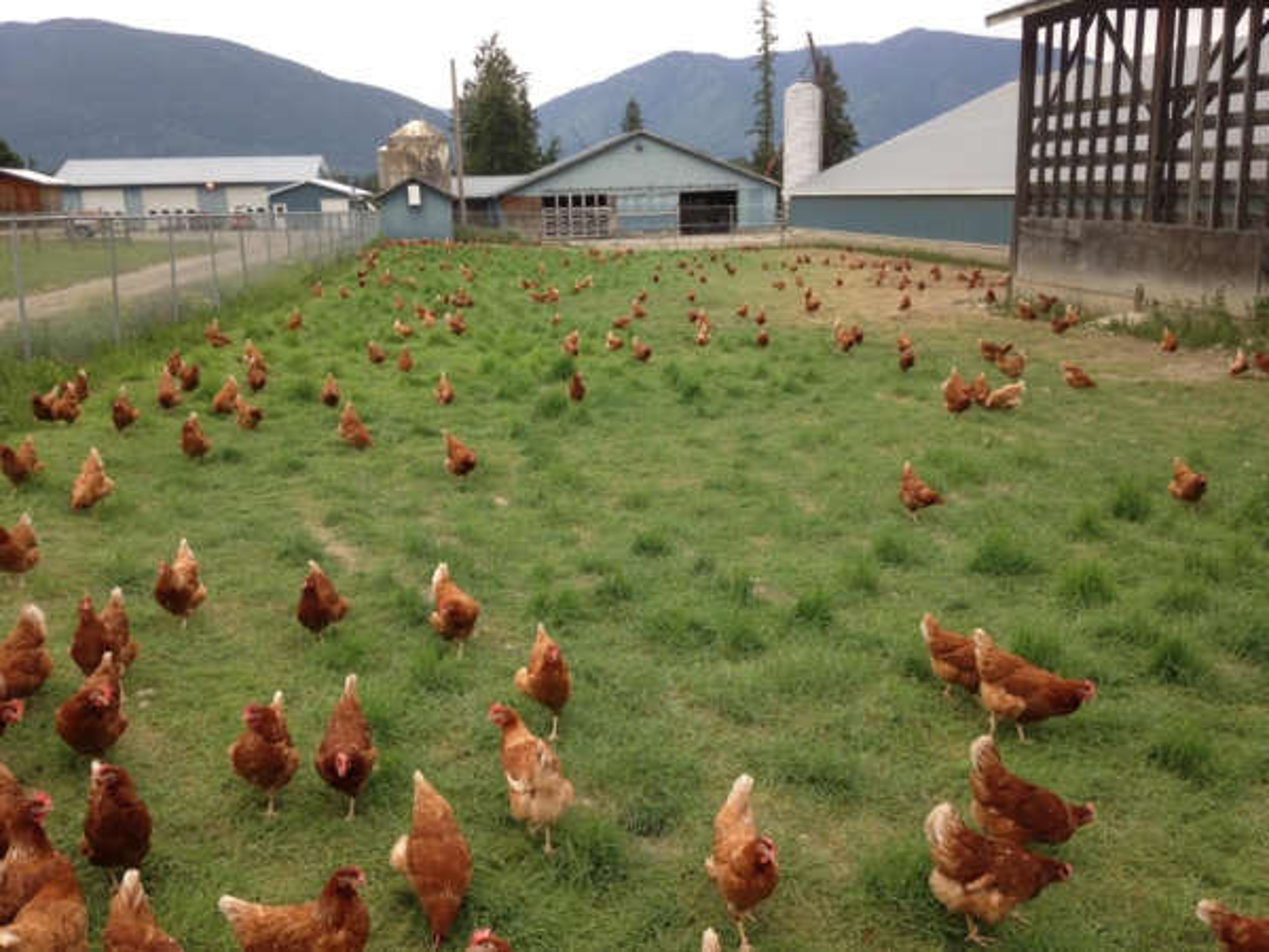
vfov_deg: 42.9
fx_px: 1210
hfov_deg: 55.4
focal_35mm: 33
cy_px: 476
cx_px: 634
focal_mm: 4.12
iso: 50
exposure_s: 1/335
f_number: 2.4
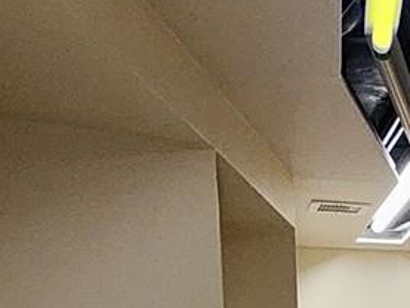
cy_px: 527
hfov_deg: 17.0
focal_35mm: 96
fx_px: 1138
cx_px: 730
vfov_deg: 14.0
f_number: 2.2
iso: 400
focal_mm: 2.2
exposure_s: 1/60
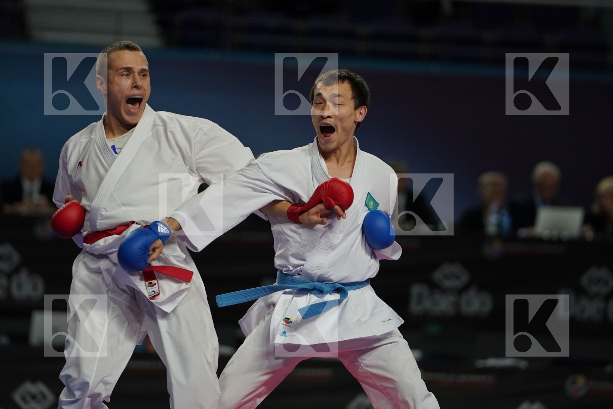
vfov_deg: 5.3
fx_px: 4410
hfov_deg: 8.0
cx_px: 306
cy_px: 204
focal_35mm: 259
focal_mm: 173
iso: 800
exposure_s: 1/1000
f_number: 2.8
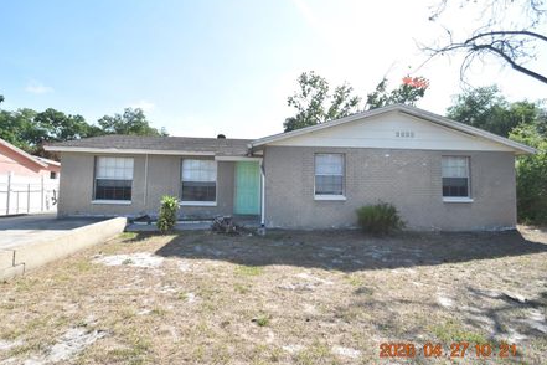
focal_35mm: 17
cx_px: 265
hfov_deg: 93.3
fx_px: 258
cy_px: 174
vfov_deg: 70.4
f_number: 3.5
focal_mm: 10
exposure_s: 1/4000
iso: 800
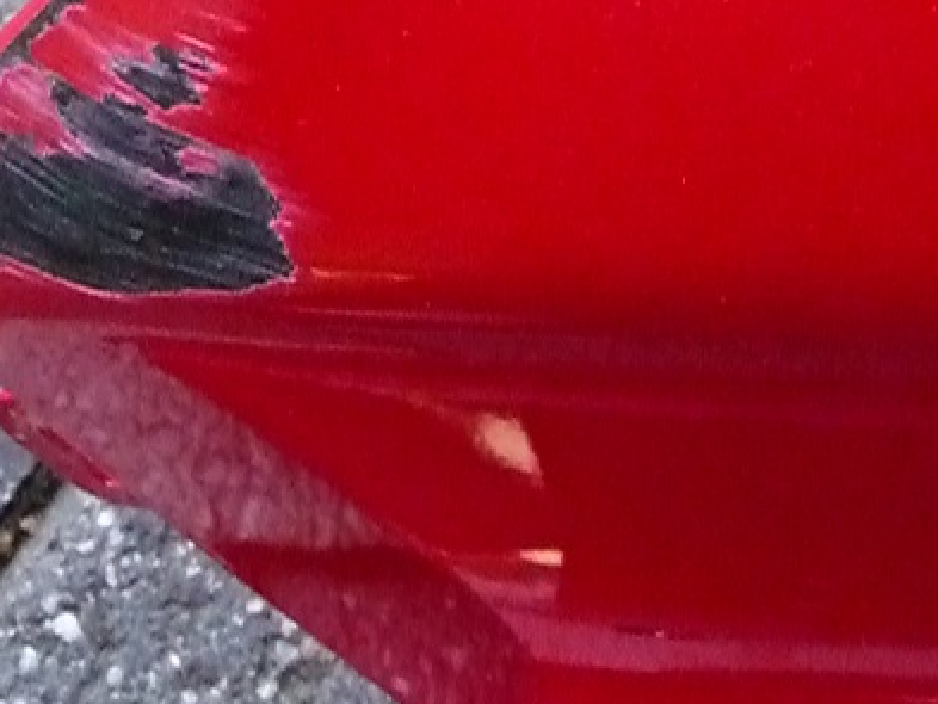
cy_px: -100
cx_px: 461
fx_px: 1979
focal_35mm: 73
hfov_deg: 26.7
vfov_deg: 19.2
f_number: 3.3
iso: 1600
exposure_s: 1/320
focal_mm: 4.7
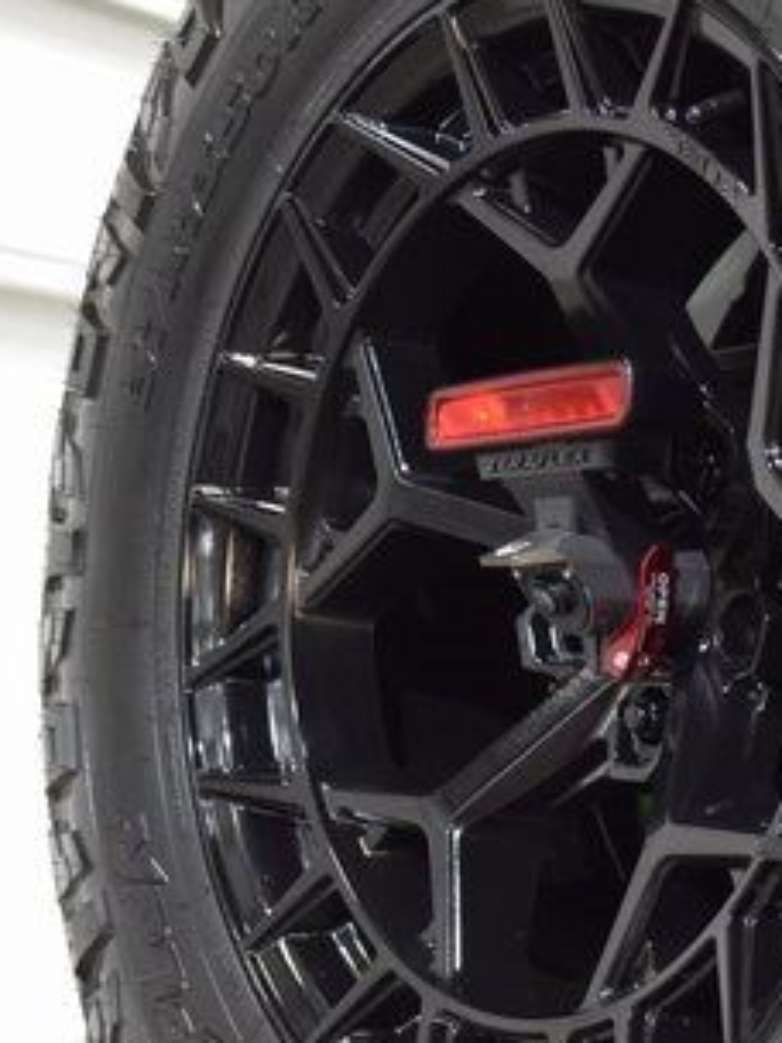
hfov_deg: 20.1
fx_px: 2199
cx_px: 528
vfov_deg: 26.6
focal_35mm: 73
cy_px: 616
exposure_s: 1/60
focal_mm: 24
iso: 2500
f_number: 4
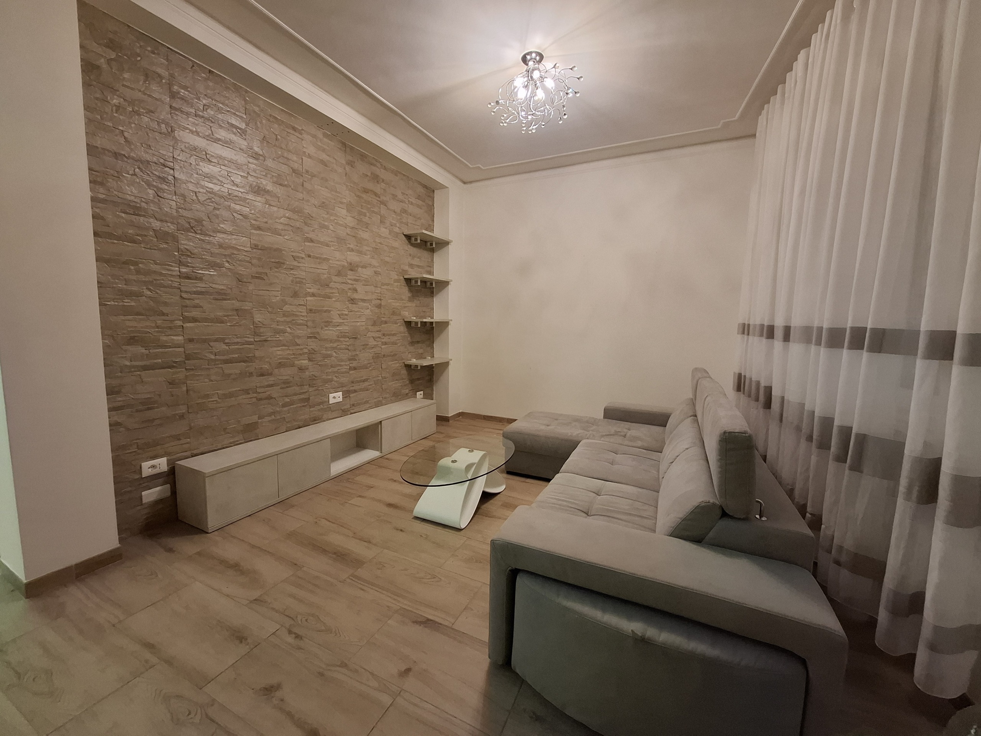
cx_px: 490
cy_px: 368
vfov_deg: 89.9
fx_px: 368
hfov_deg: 106.2
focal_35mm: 13
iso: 160
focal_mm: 1.74
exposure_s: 1/50
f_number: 2.2
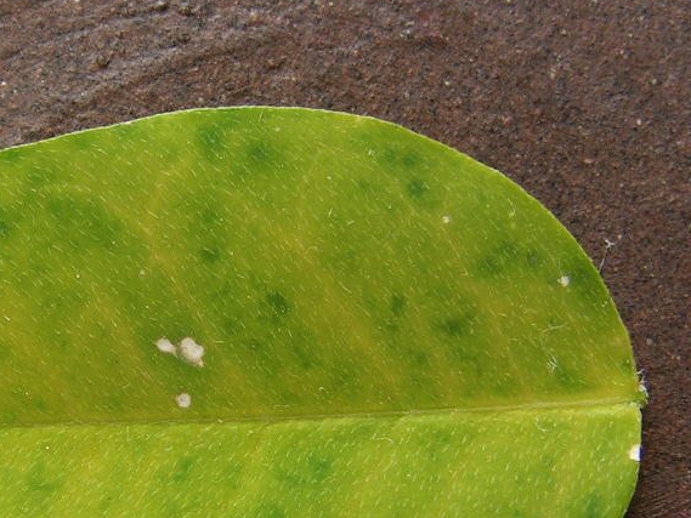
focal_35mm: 99
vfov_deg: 14.9
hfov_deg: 19.6
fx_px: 1977
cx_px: 129
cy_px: 394
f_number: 8
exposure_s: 1/1.6
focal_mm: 9.2
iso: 100
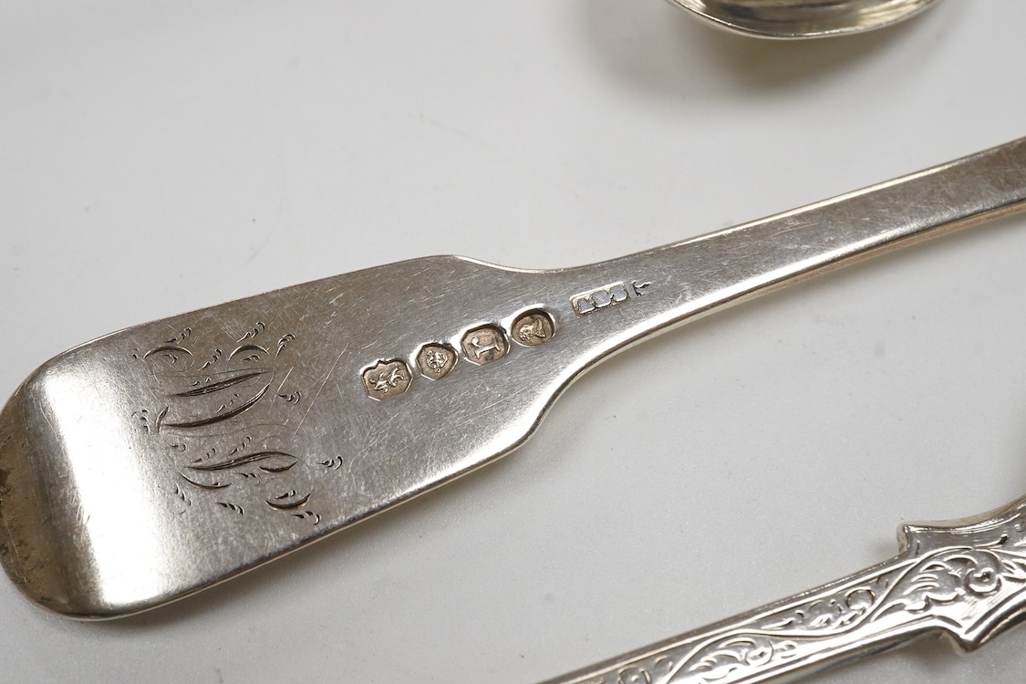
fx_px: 1282
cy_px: 342
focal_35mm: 45
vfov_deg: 29.9
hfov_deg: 43.6
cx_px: 513
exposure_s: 1/160
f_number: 18
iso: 2500
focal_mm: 30
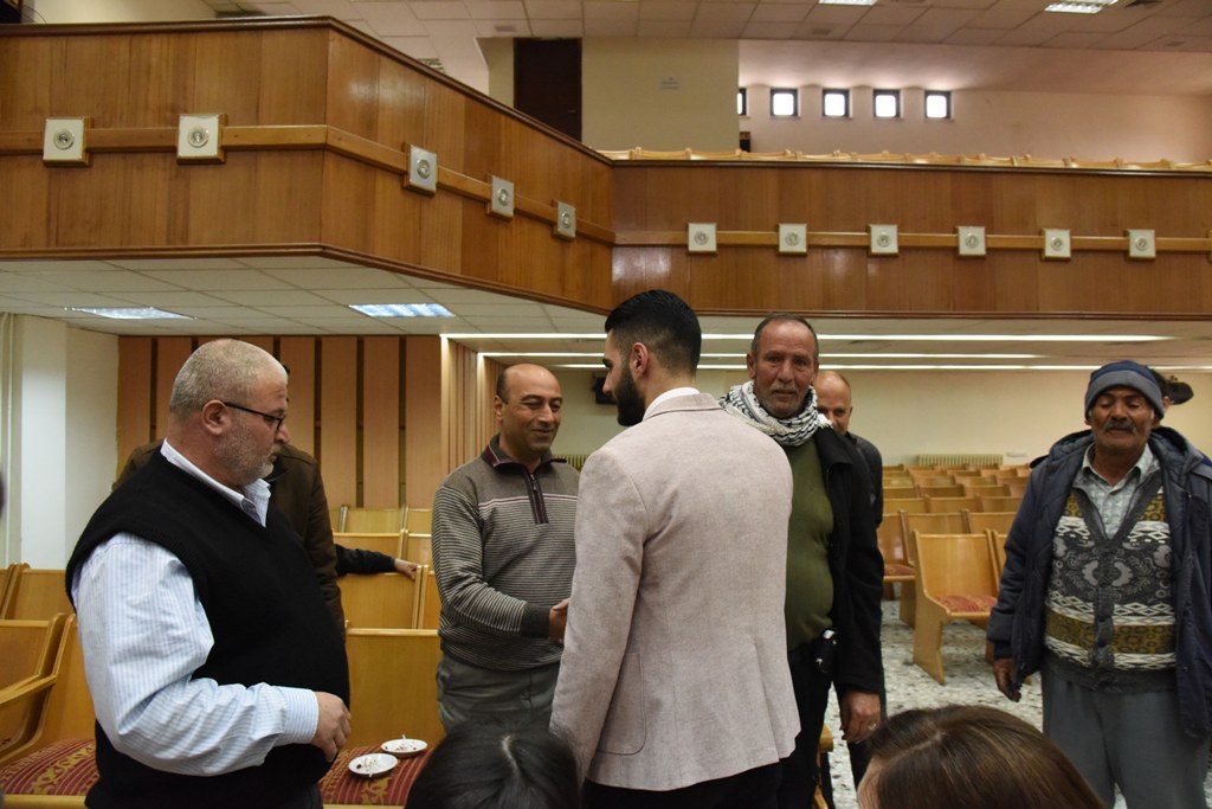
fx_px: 808
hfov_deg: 73.7
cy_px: 404
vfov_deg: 53.1
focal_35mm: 24
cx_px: 606
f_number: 7.1
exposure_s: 1/200
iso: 6400
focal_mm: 24
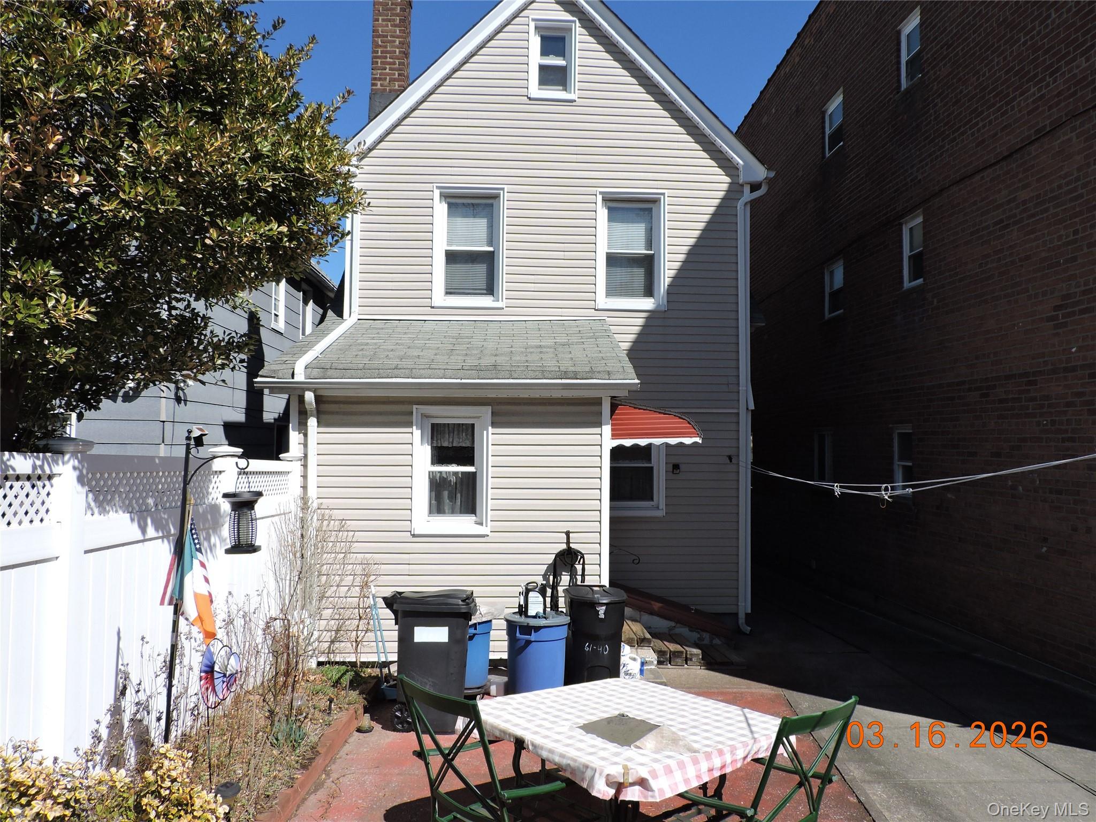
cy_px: 411
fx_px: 760
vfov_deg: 56.8
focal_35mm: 24
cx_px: 548
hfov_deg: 71.6
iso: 100
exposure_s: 1/1250
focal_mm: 4.3
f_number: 3.3
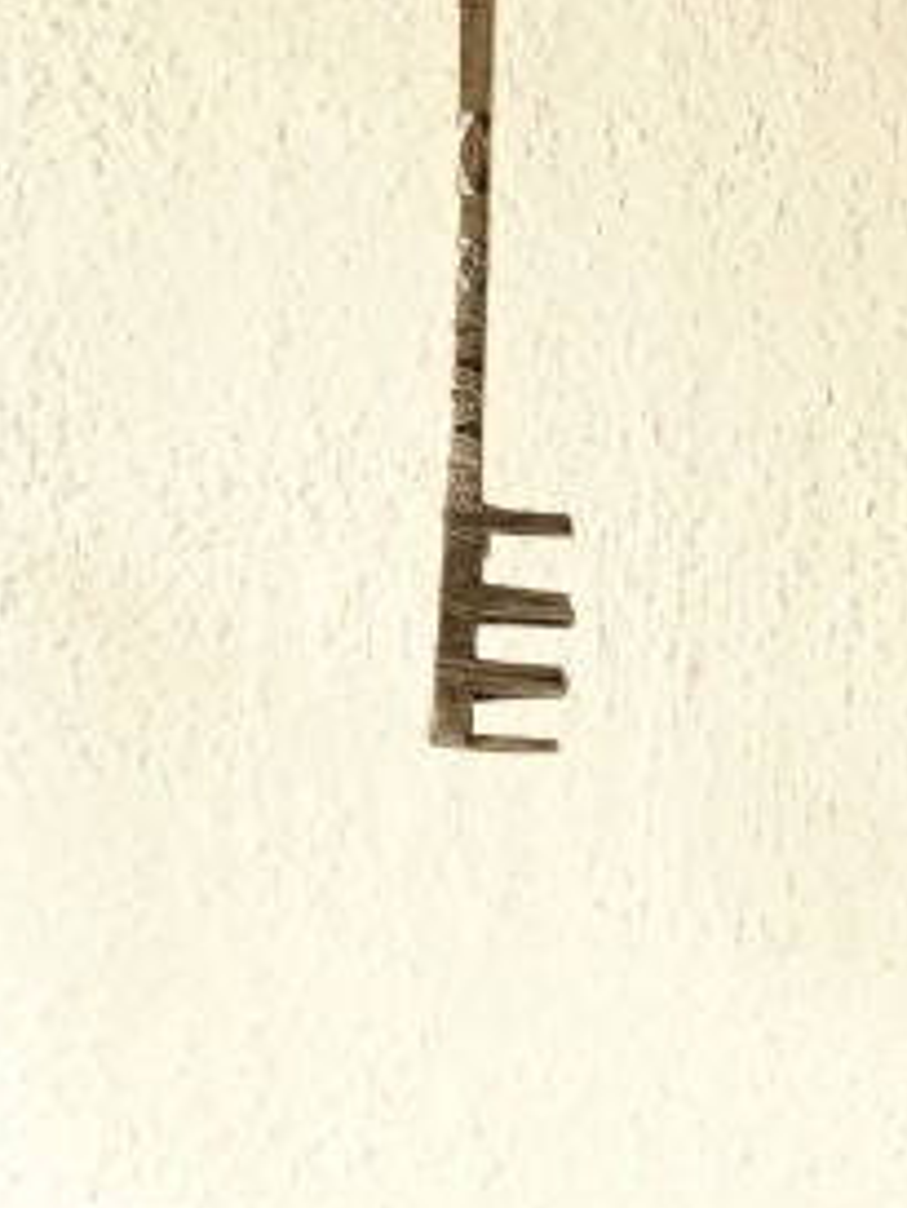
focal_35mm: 218
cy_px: 3066
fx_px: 7610
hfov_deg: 6.8
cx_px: 1135
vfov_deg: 8.2
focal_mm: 31
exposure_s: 1/20
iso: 1000
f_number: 8
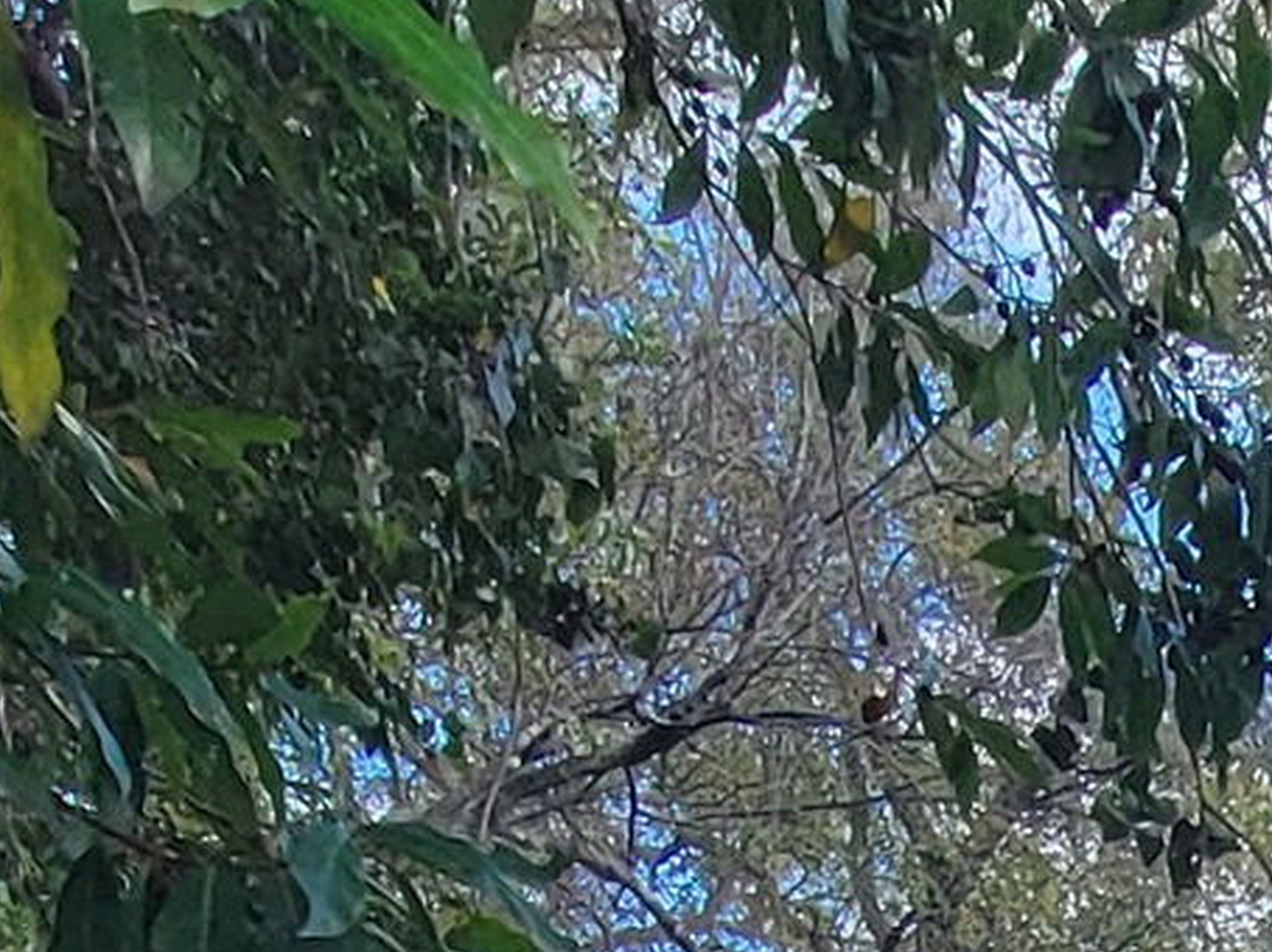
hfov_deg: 19.5
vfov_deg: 10.8
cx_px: 1888
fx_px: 3232
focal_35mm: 88
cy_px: 2895
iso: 50
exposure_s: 1/410
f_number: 2.2
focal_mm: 2.2
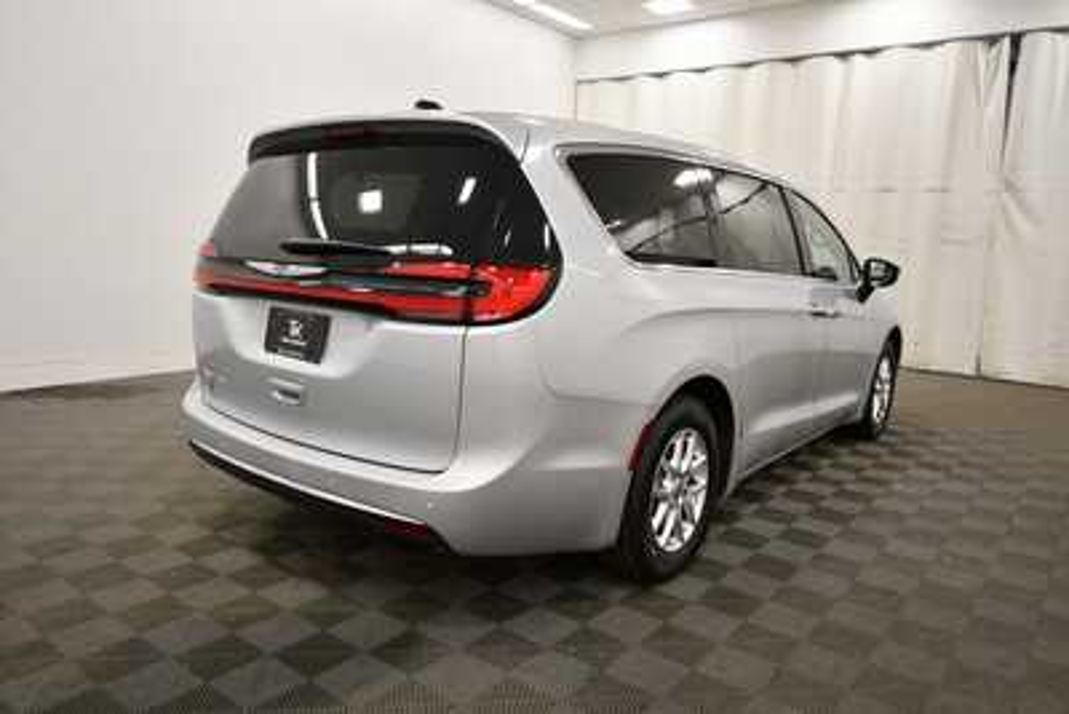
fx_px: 743
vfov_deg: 51.3
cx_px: 534
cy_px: 357
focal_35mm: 25
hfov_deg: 71.5
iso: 800
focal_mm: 17
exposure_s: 1/160
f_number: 5.3
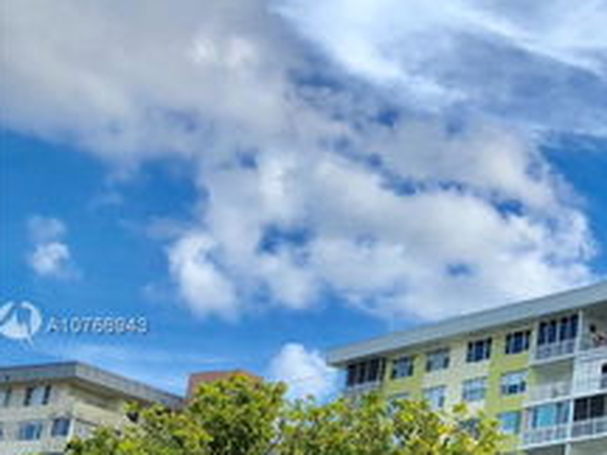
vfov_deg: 19.8
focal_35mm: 74
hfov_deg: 23.3
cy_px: 327
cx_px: 792
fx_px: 1298
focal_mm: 4
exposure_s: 1/1779
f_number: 1.8
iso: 20
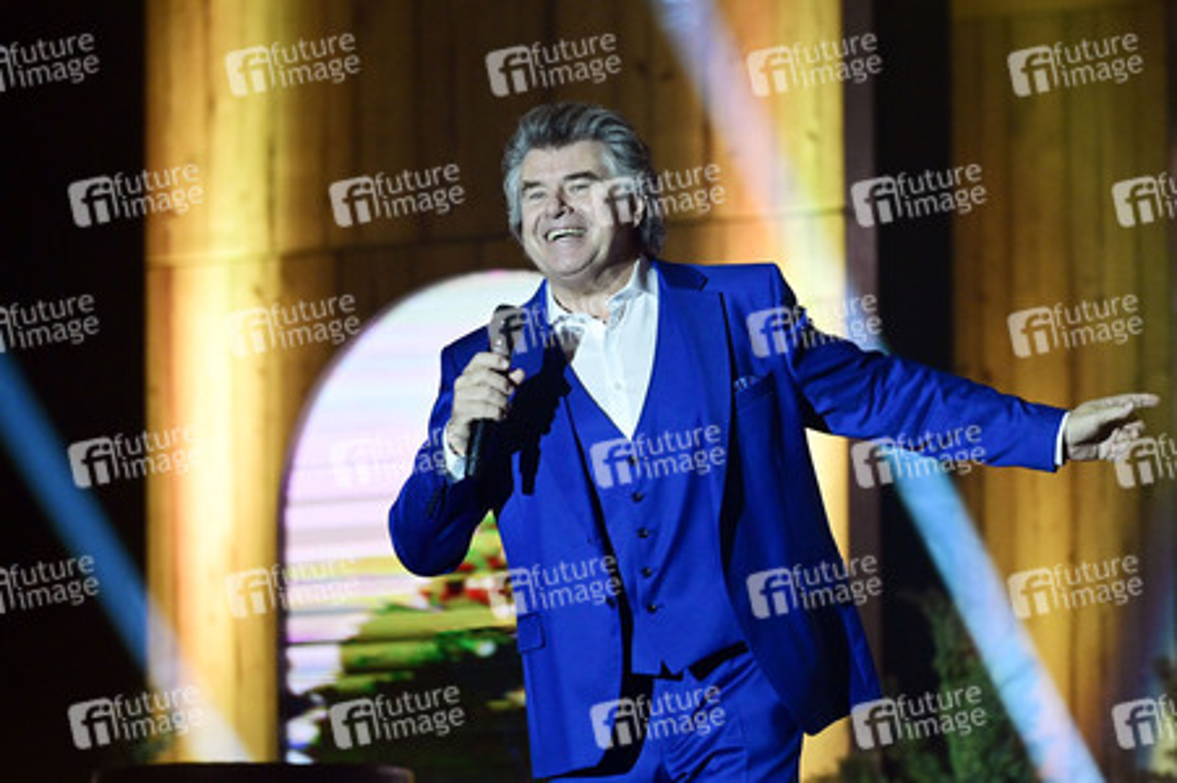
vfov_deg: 6.9
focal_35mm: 200
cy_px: 392
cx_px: 588
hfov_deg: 10.3
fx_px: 6534
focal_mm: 200
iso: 5000
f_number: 2.8
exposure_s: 1/1000
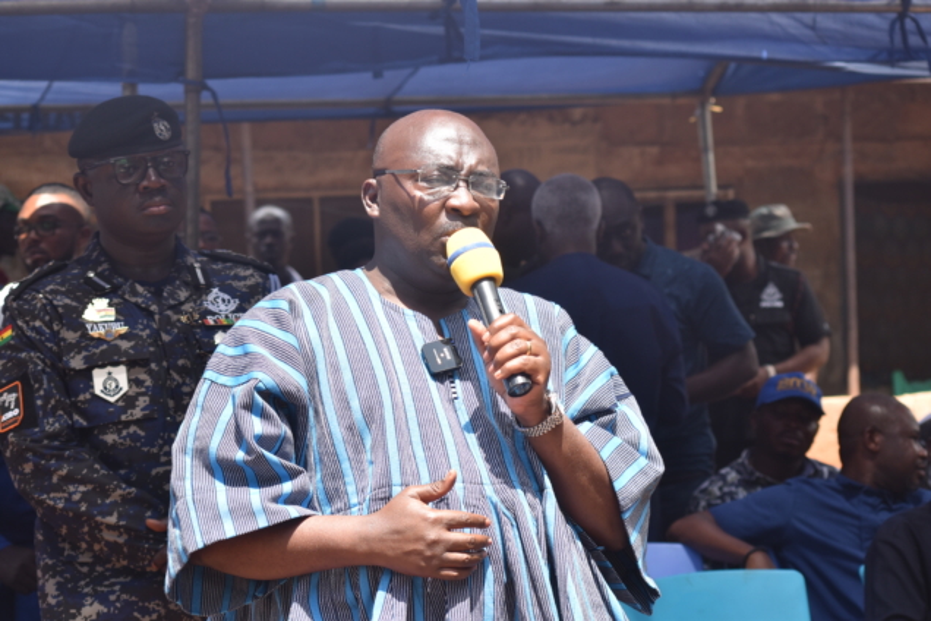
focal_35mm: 105
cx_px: 466
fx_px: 2715
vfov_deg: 13.0
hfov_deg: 19.5
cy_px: 310
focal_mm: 70
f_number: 7.1
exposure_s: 1/250
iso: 160
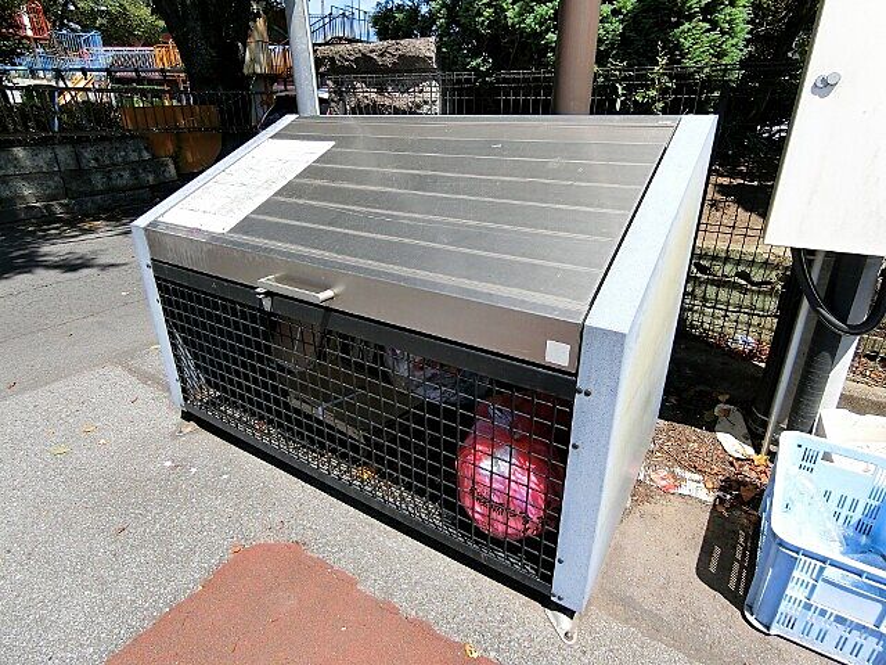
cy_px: 332
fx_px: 486
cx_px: 443
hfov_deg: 84.7
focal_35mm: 19
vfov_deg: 68.7
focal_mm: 4.06
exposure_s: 1/1000
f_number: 2.7
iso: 80
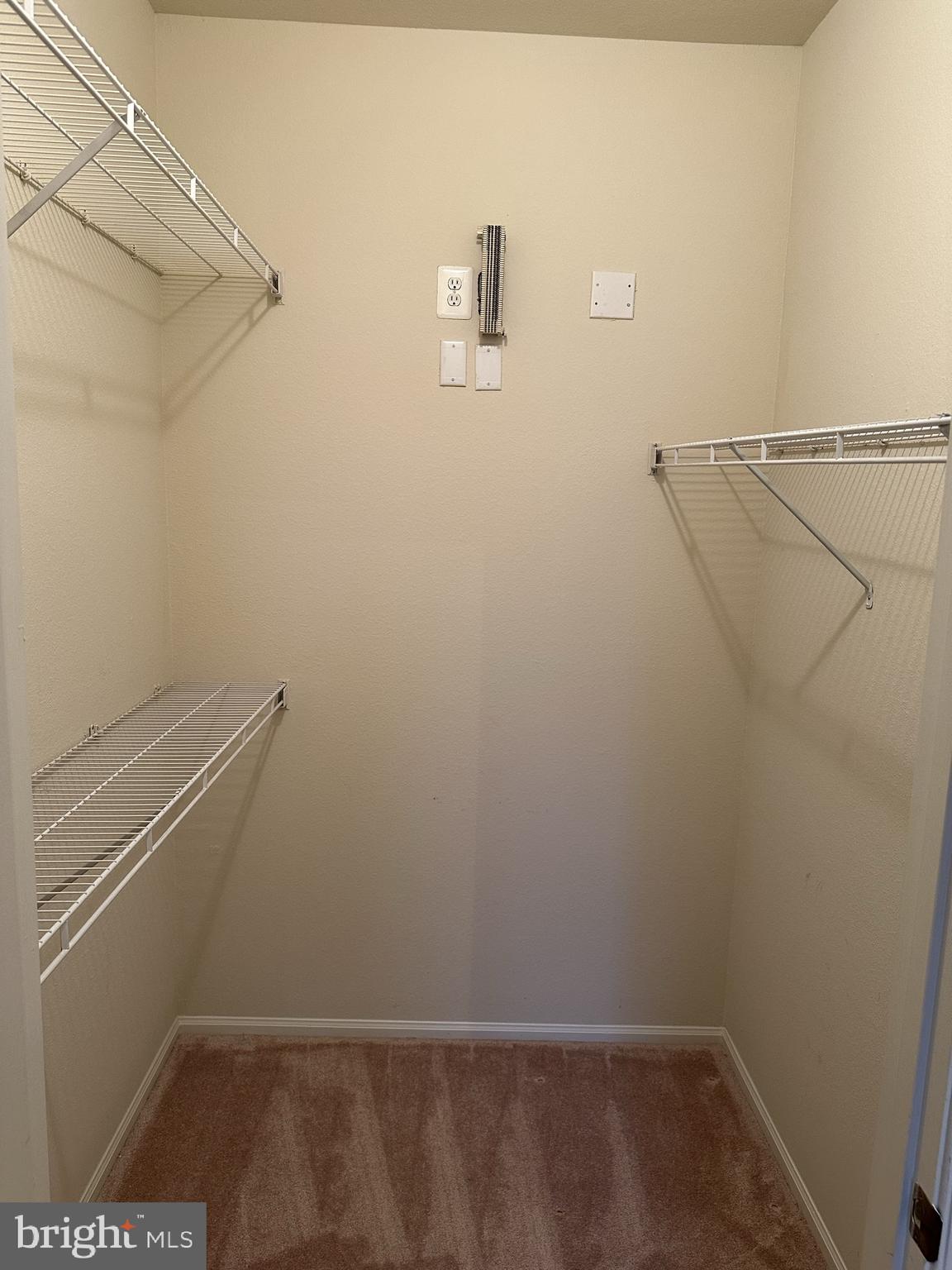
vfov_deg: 71.6
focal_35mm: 24
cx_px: 476
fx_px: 880
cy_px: 635
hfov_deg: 56.8
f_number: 1.78
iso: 200
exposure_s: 1/60
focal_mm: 6.86
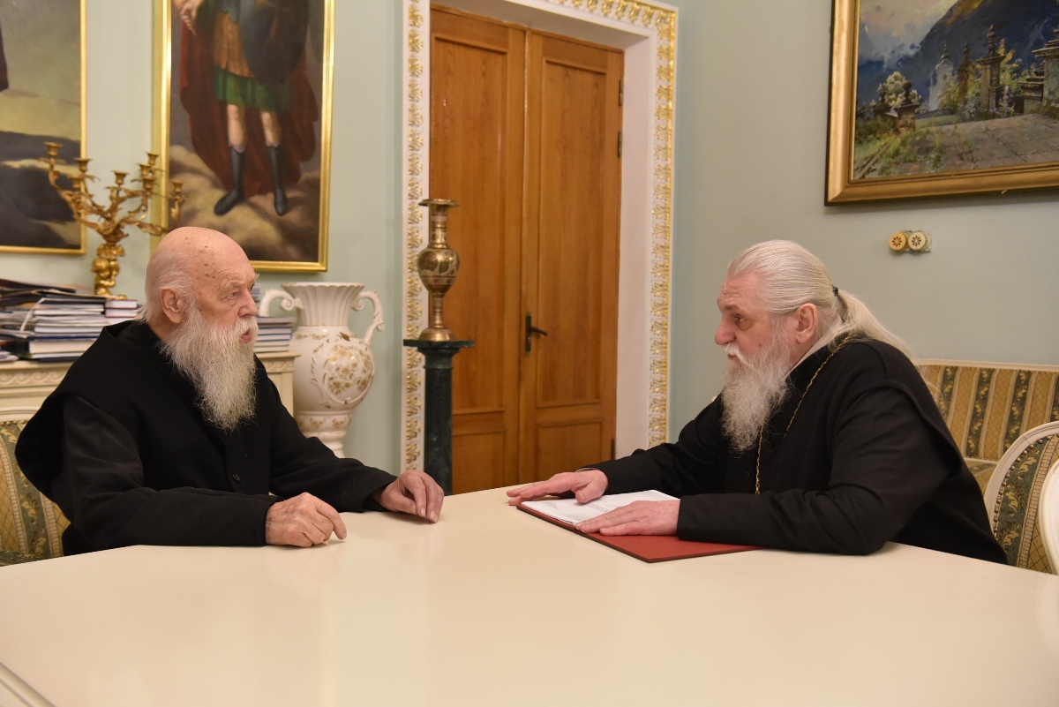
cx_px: 530
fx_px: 1118
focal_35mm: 38
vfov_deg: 35.1
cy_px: 354
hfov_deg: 50.7
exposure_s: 1/80
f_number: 4.5
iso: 3200
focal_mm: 38
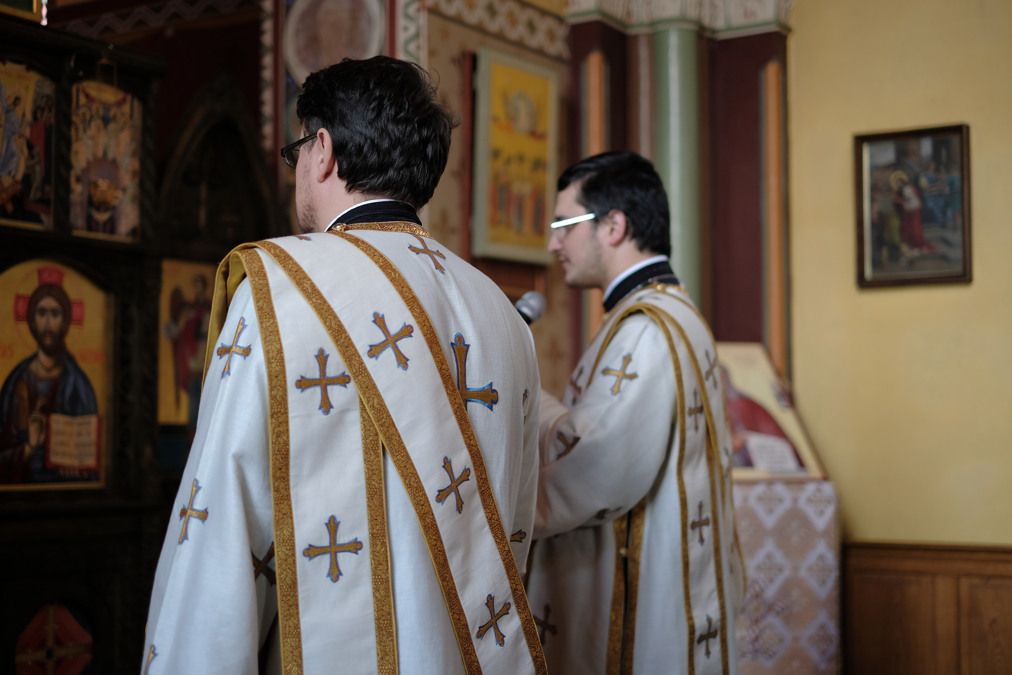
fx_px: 1490
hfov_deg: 37.5
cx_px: 506
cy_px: 338
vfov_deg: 25.5
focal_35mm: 53
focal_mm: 35
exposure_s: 1/125
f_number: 1.4
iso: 320
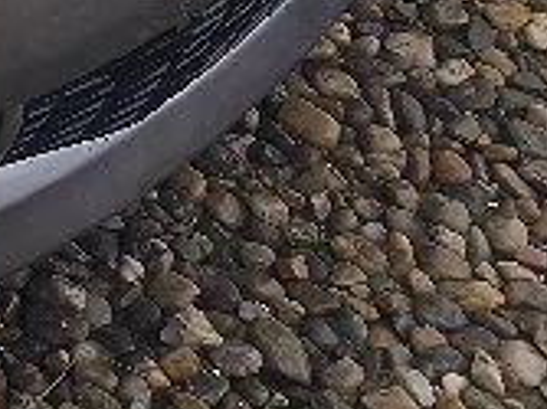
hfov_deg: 10.4
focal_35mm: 138
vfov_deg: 9.1
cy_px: -720
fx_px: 2179
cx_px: -1081
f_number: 1.65
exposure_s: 1/217
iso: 50
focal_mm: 6.18
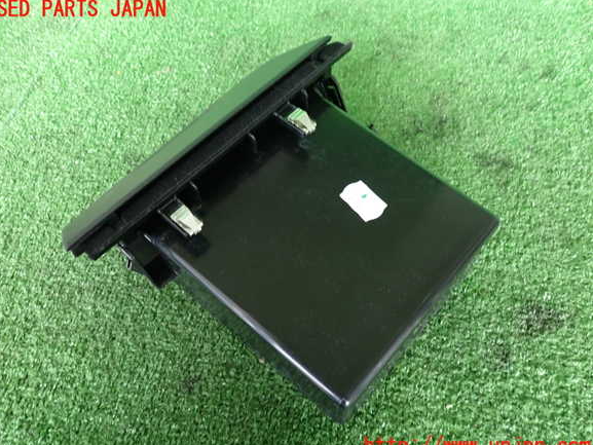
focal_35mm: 26
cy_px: 228
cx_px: 288
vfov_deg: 53.1
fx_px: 445
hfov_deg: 67.3
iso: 250
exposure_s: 1/30
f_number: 2
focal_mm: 4.5
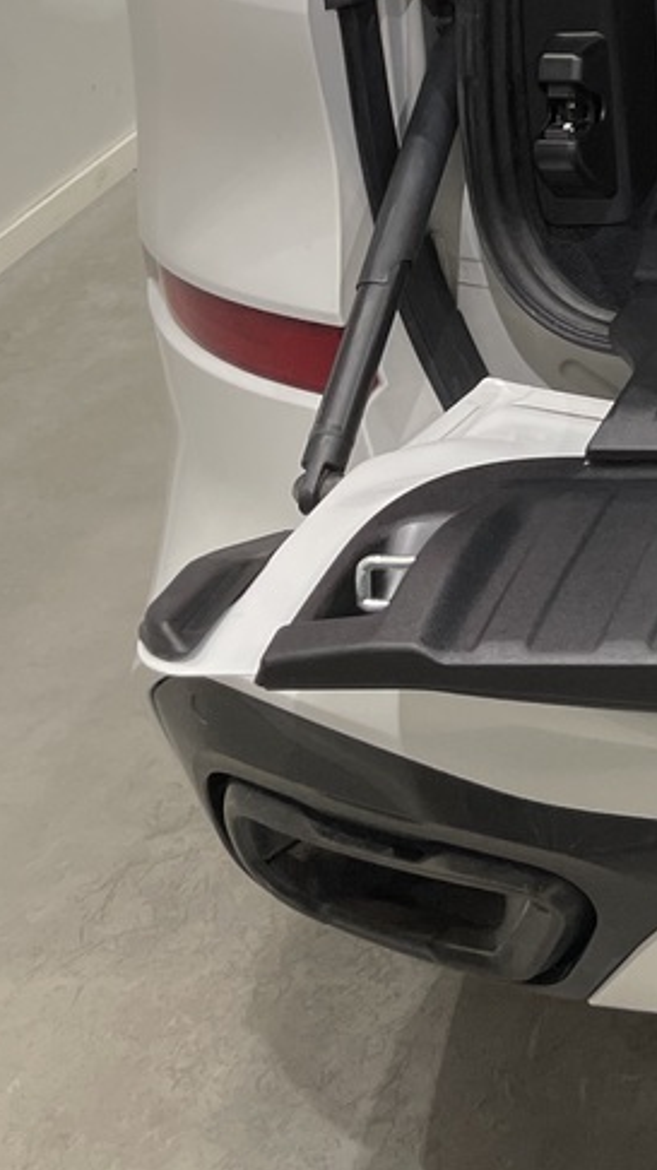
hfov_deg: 11.8
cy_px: 43
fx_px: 2604
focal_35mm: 84
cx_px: 1567
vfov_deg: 24.3
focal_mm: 4.2
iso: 50
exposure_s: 1/100
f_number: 1.6
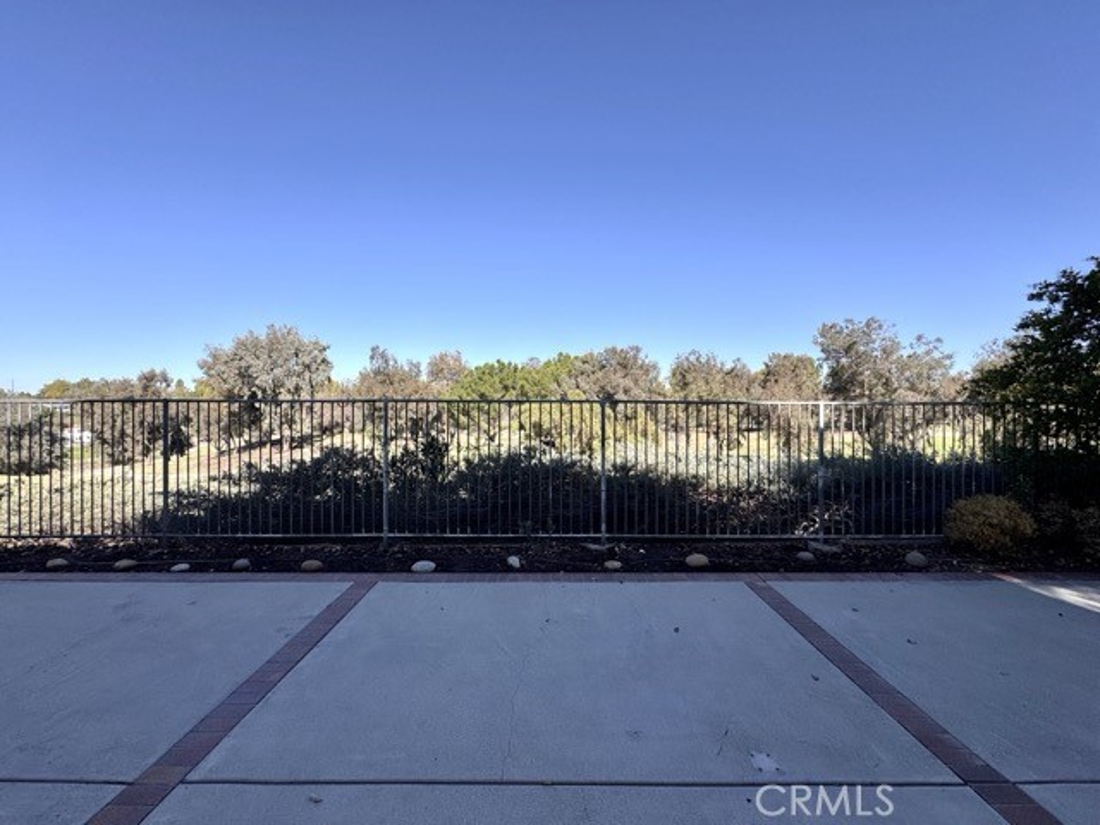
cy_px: 412
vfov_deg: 85.7
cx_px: 550
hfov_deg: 102.1
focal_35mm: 14
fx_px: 445
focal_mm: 2.22
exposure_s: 1/1370
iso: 50
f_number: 2.2
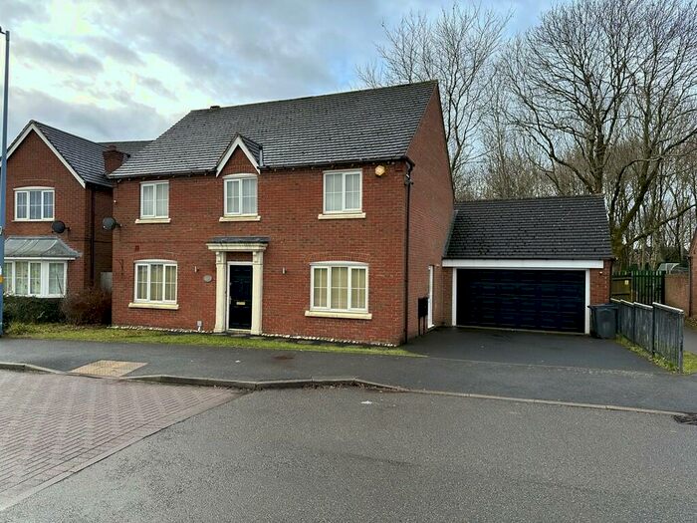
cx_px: 348
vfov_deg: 56.8
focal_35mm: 24
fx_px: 483
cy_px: 262
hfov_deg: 71.6
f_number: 1.78
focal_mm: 6.86
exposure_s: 1/549
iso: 80
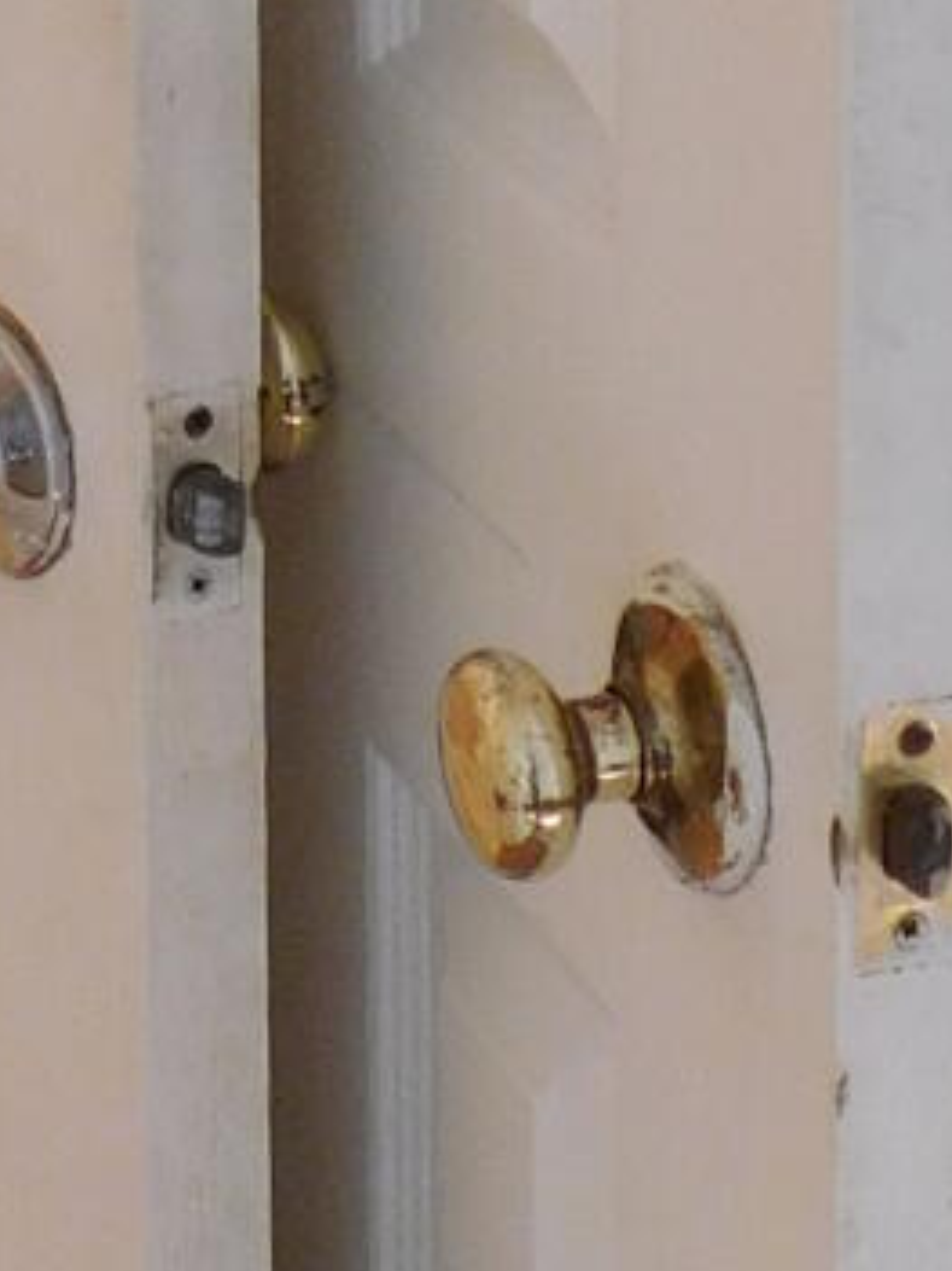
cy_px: -931
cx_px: -398
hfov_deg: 11.0
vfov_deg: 13.6
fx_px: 4807
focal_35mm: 131
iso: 200
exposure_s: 1/30
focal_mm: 4
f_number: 3
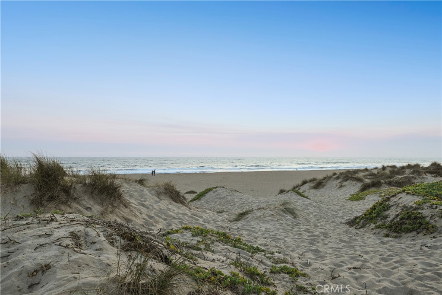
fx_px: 295
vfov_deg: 53.1
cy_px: 148
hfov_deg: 73.7
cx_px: 221
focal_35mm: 24
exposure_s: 1/25
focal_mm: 24
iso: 100
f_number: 11
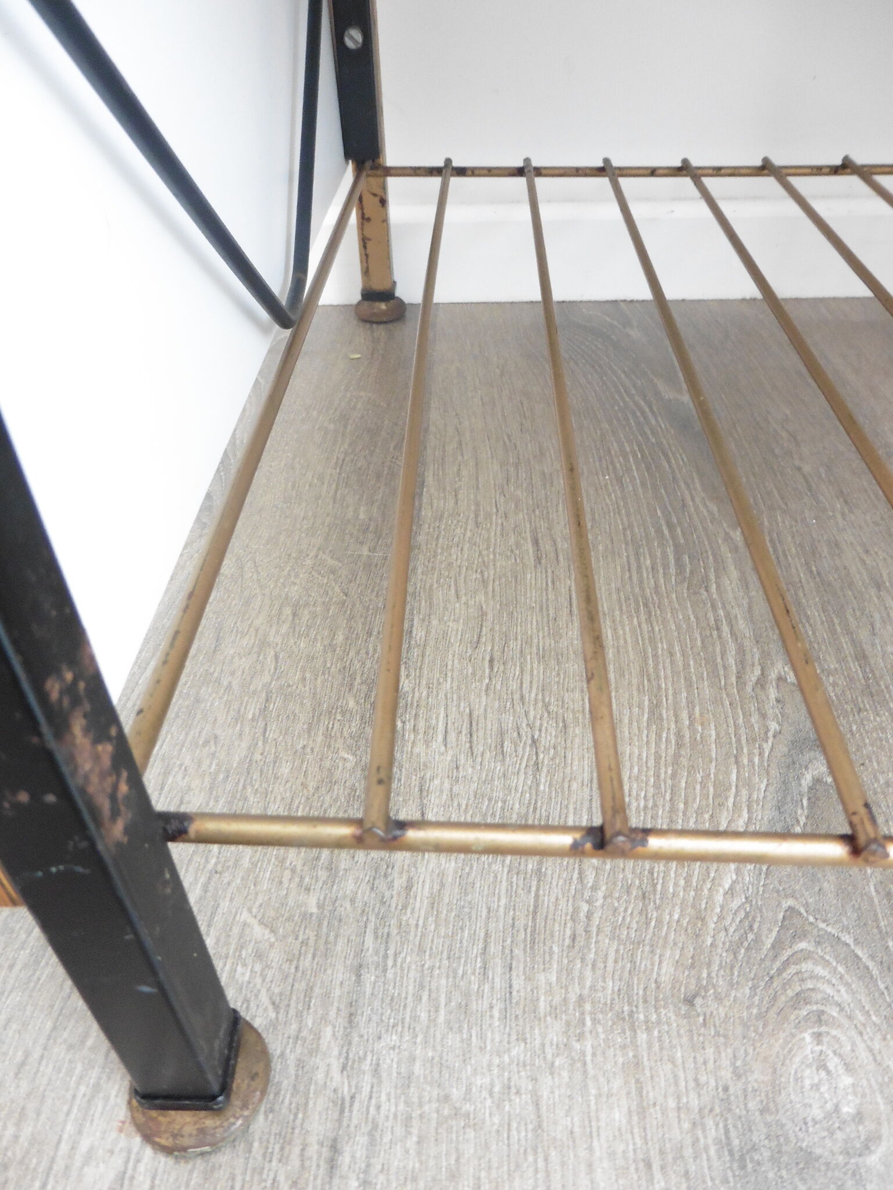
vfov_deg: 69.4
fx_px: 860
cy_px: 595
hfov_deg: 54.9
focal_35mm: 25
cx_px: 446
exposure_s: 1/40
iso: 400
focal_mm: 4.4
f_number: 3.3
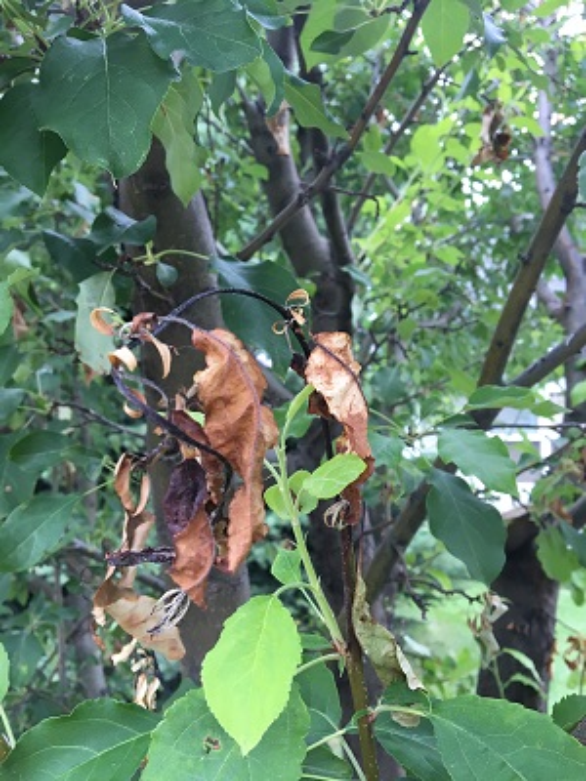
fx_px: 655
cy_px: 390
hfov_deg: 48.2
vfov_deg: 61.7
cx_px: 293
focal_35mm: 29
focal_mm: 4.15
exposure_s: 1/40
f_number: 2.2
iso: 32
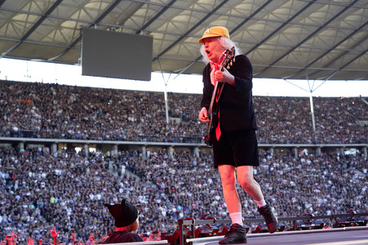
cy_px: 122
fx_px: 623
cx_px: 184
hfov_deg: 32.9
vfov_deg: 22.2
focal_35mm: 61
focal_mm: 61
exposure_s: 1/400
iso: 1600
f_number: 5
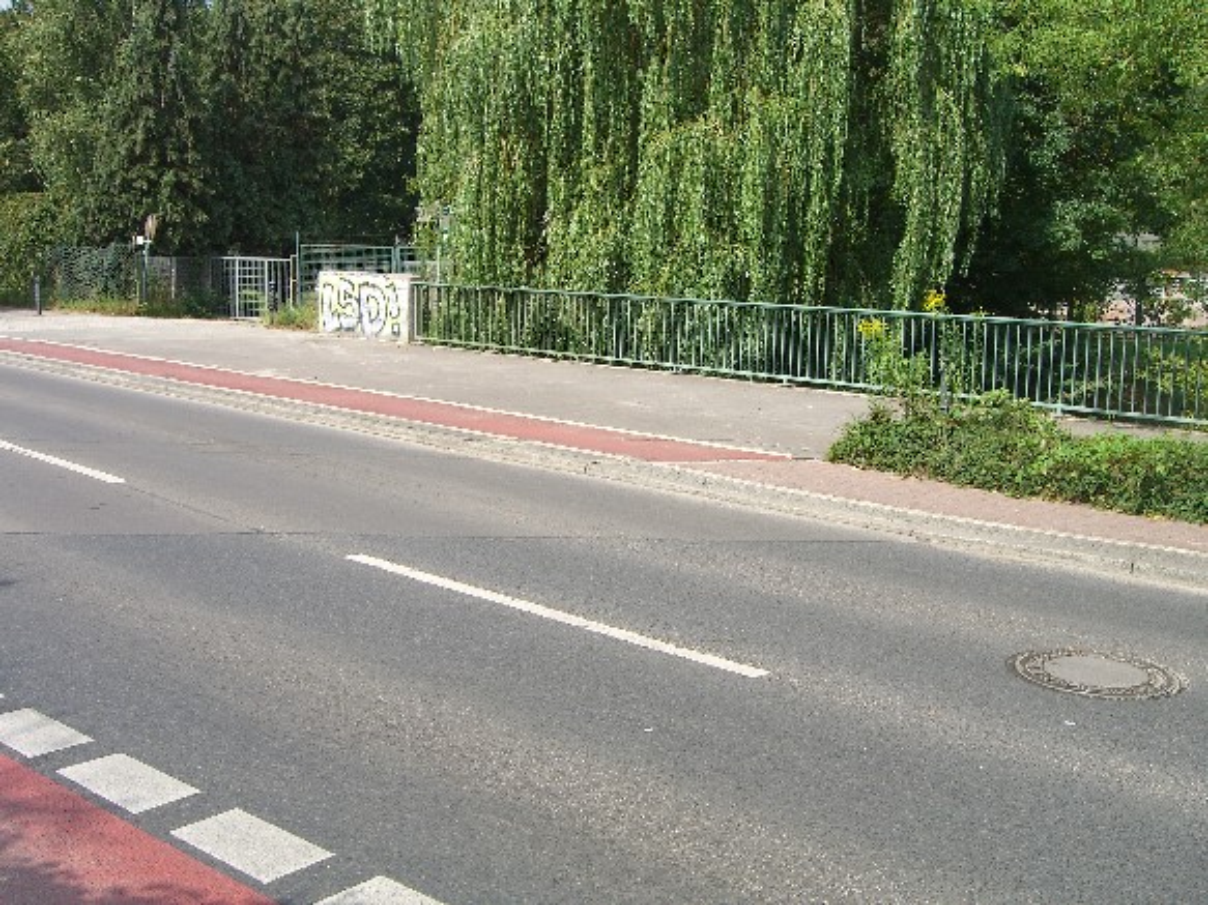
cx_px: 604
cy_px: 452
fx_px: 1326
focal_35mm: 38
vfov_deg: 37.7
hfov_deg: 49.0
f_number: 4
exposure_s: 1/400
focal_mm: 7.9
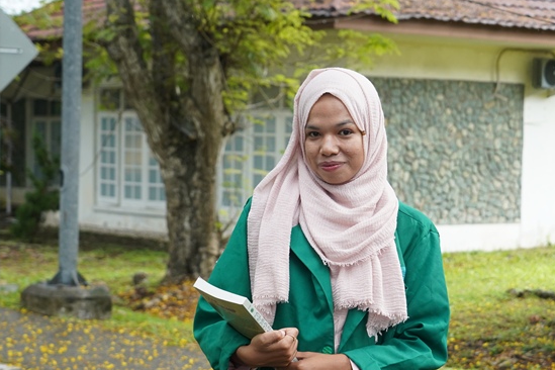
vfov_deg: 15.9
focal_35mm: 86
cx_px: 340
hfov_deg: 23.6
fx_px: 1326
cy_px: 211
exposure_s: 1/800
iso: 1600
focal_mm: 59
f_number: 5.6
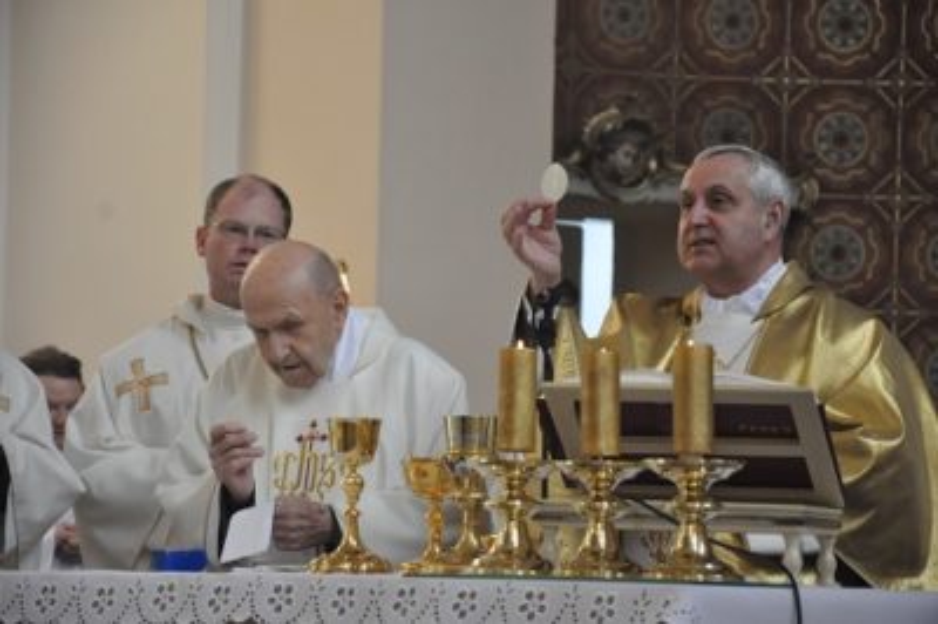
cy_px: 312
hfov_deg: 13.1
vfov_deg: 8.7
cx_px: 469
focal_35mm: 158
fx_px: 4100
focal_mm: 105
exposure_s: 1/250
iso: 3200
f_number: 5.6
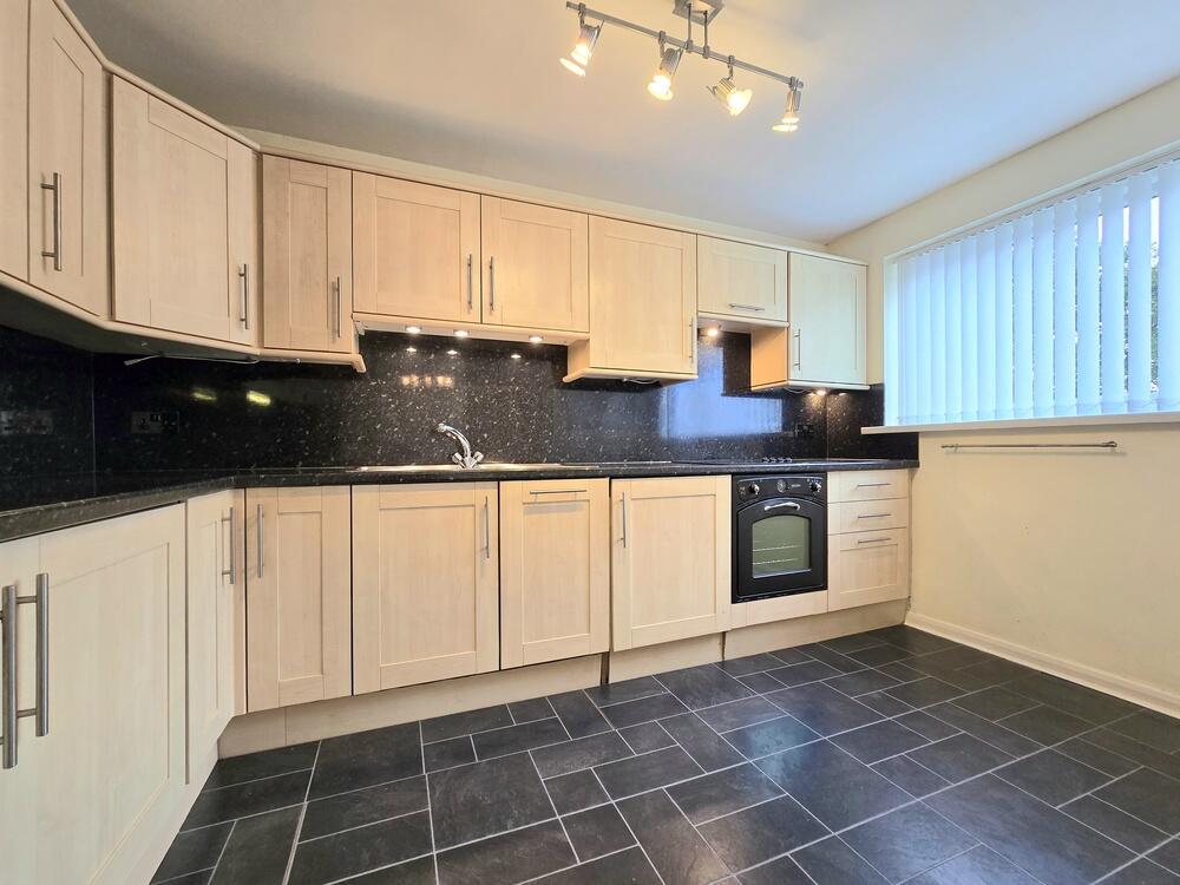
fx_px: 443
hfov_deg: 106.2
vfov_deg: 89.9
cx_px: 590
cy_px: 442
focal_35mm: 13
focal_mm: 2.2
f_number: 2.2
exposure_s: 1/50.3
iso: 100
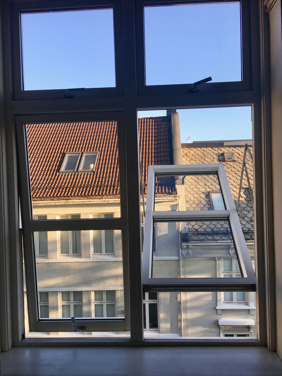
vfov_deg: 58.3
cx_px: 146
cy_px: 197
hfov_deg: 45.4
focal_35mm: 31
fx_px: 337
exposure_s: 1/265
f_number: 2.2
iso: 25
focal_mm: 4.15
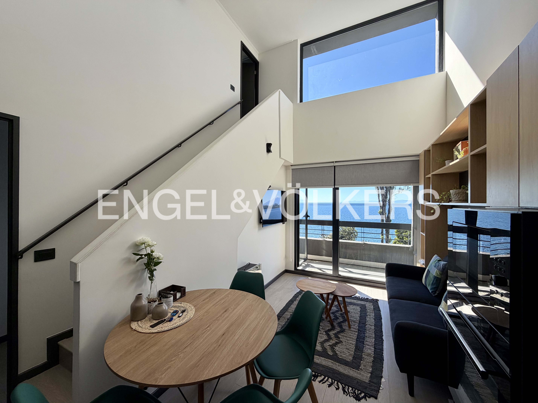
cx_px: 269
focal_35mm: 14
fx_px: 218
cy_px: 202
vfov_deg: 85.7
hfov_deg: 102.1
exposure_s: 1/252
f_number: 2.2
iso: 40
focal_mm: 2.22
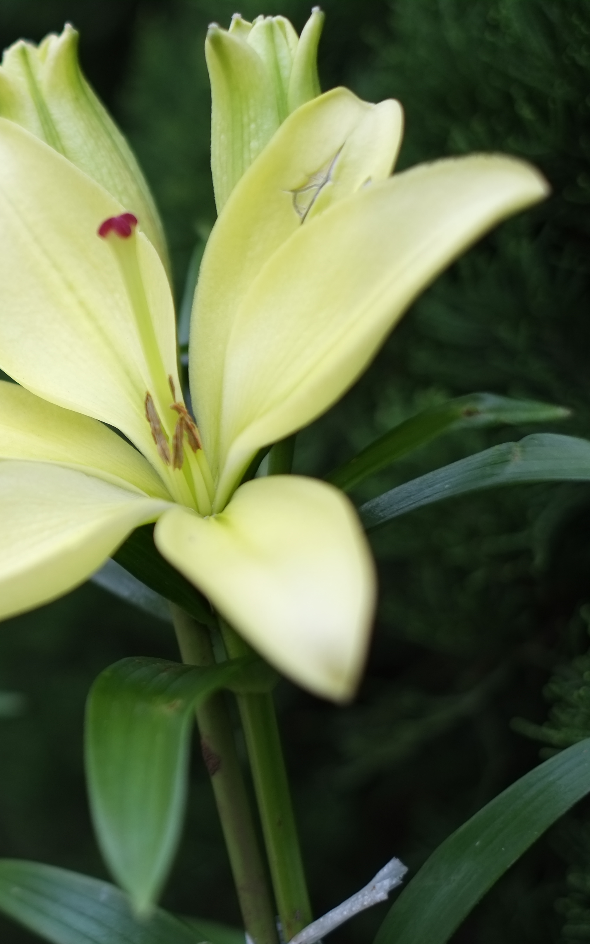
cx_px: -124
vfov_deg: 25.2
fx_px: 2109
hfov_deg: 15.3
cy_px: 475
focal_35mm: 82
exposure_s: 1/340
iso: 200
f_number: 2
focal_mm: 35
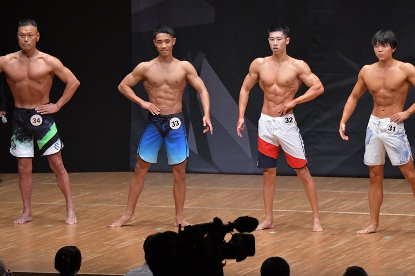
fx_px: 2788
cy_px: 139
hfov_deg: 8.5
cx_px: 208
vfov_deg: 5.7
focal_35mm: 242
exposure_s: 1/400
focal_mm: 160
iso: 6400
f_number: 5.6
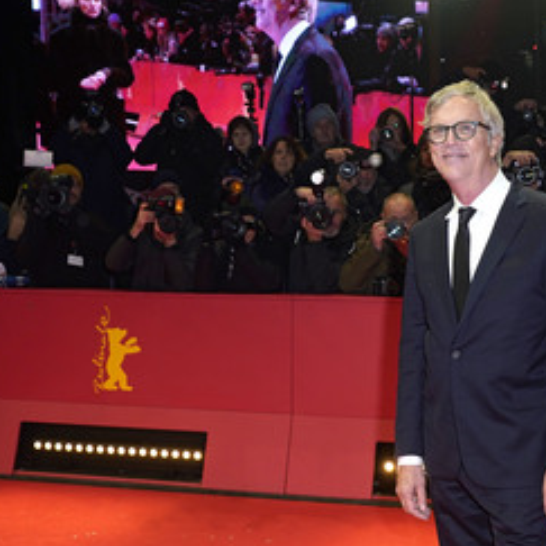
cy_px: 279
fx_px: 1124
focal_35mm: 63
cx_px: 329
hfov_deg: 27.2
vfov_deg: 27.3
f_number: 5.6
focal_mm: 40
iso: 640
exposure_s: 1/160
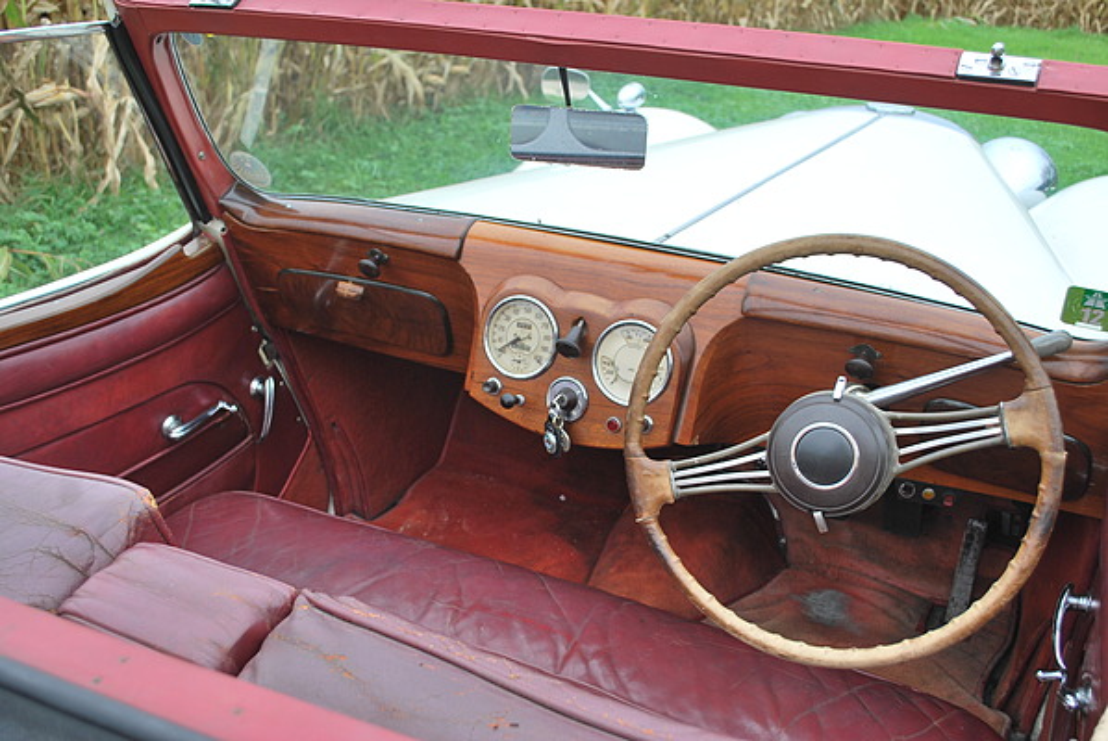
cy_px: 370
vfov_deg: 34.3
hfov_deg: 49.5
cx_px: 554
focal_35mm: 39
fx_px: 1201
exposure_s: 1/100
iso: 100
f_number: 5
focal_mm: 26
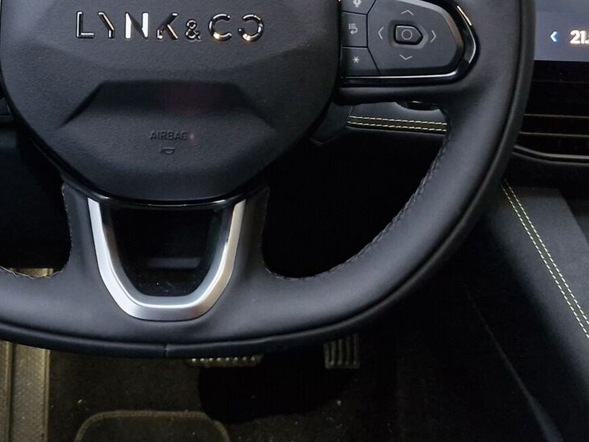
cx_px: 174
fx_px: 1021
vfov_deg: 23.4
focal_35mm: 60
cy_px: -2
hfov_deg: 31.8
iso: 1000
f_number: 1.8
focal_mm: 5.54
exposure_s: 1/30
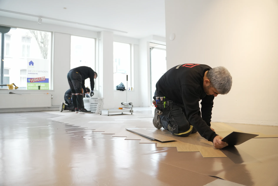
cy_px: 93
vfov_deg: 47.9
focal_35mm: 27
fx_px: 208
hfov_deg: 67.4
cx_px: 139
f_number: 2.8
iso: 800
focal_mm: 18
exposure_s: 1/125
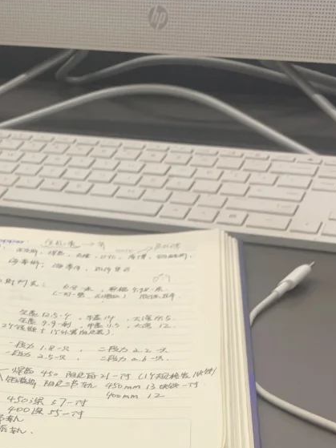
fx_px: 867
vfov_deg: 25.8
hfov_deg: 21.7
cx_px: 86
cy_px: 542
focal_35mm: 67
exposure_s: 1/100
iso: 80
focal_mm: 4.25
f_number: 1.8
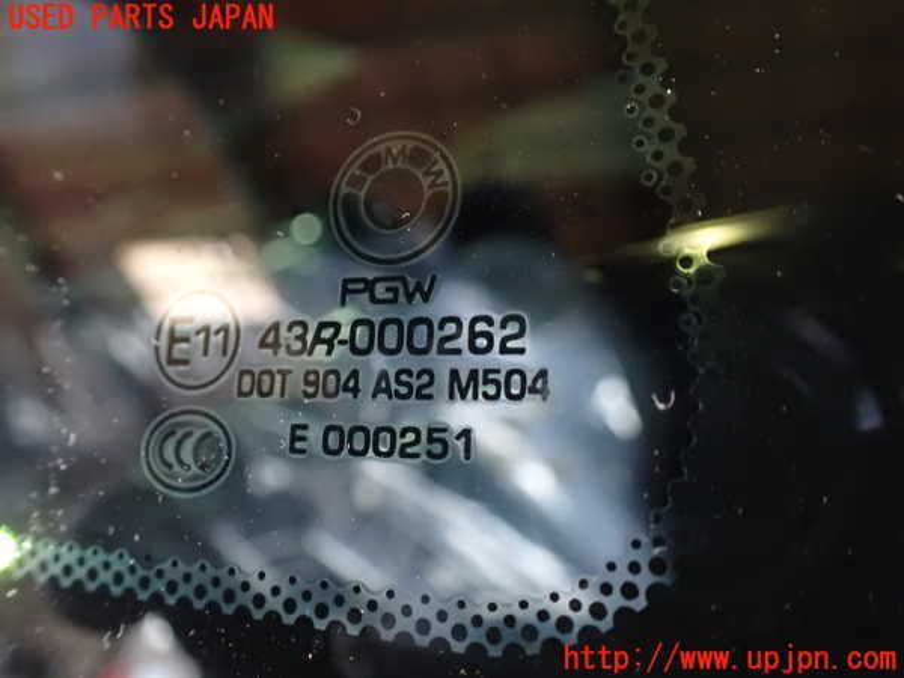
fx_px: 783
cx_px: 452
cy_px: 339
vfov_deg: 46.8
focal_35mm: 30
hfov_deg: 60.0
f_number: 2.3
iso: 1600
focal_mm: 5.4
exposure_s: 1/30
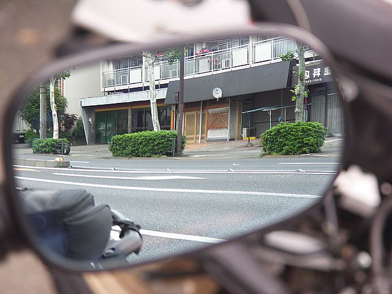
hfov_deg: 11.5
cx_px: 196
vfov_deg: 8.6
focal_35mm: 172
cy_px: 147
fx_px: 1948
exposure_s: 1/50
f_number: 3.5
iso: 100
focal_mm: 44.3
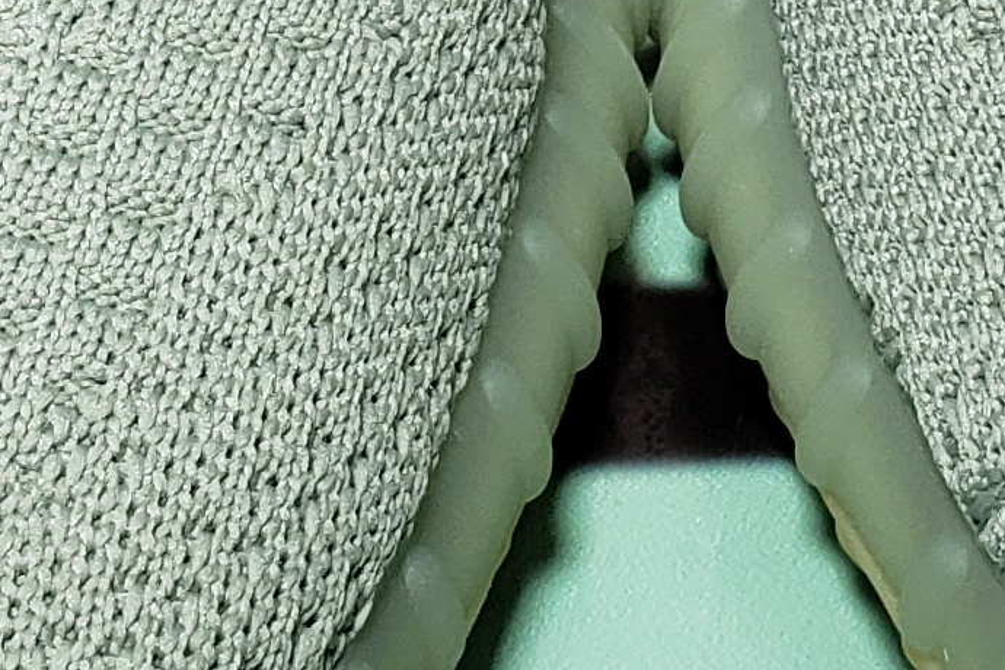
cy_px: -658
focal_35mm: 158
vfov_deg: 8.3
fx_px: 4410
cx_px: 629
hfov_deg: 13.0
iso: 50
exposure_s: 1/147
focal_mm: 4.3
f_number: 2.4
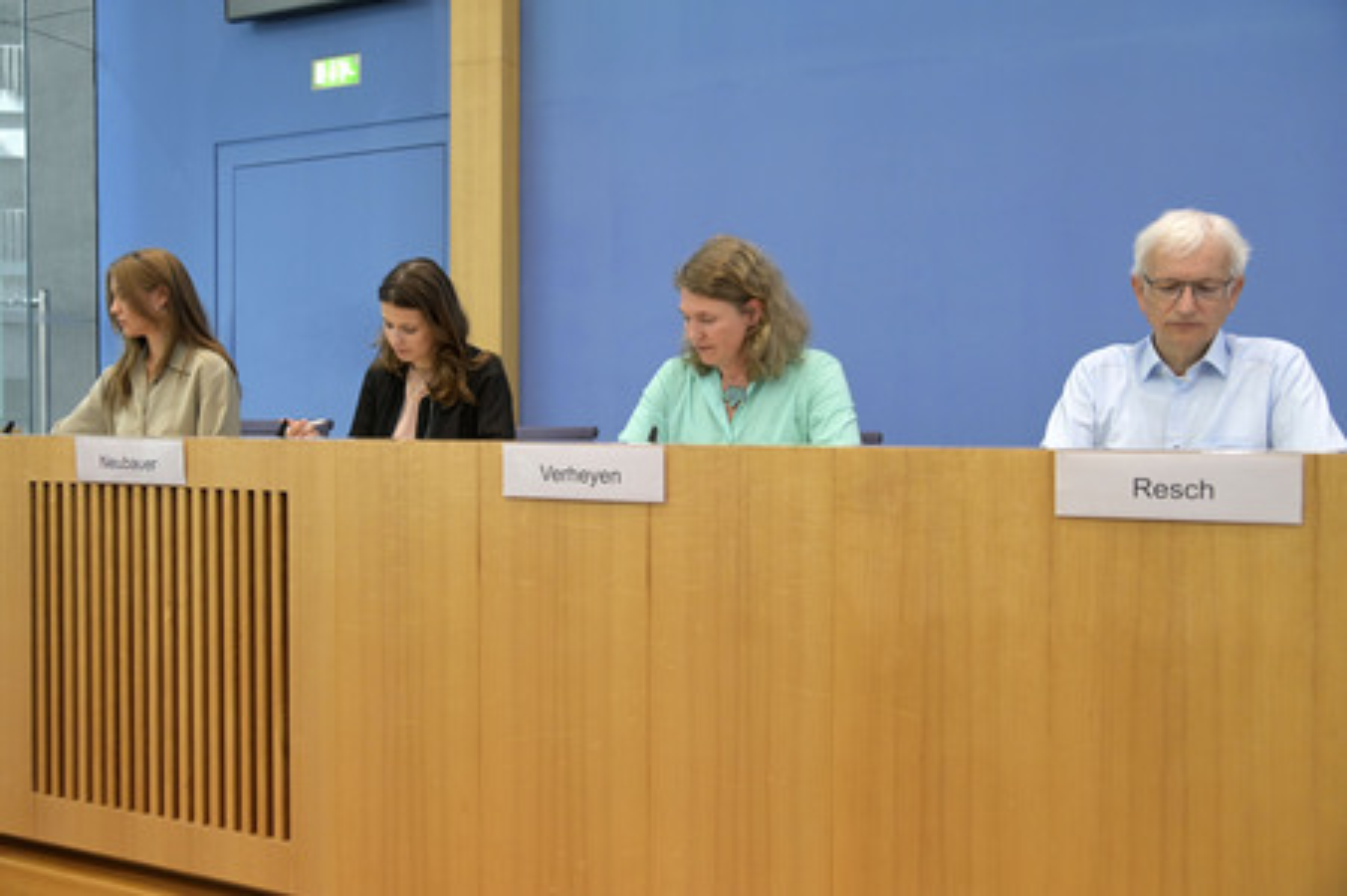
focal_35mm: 31
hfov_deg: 60.3
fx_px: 1159
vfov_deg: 42.3
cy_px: 448
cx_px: 674
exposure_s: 1/1250
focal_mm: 31
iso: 4000
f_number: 4
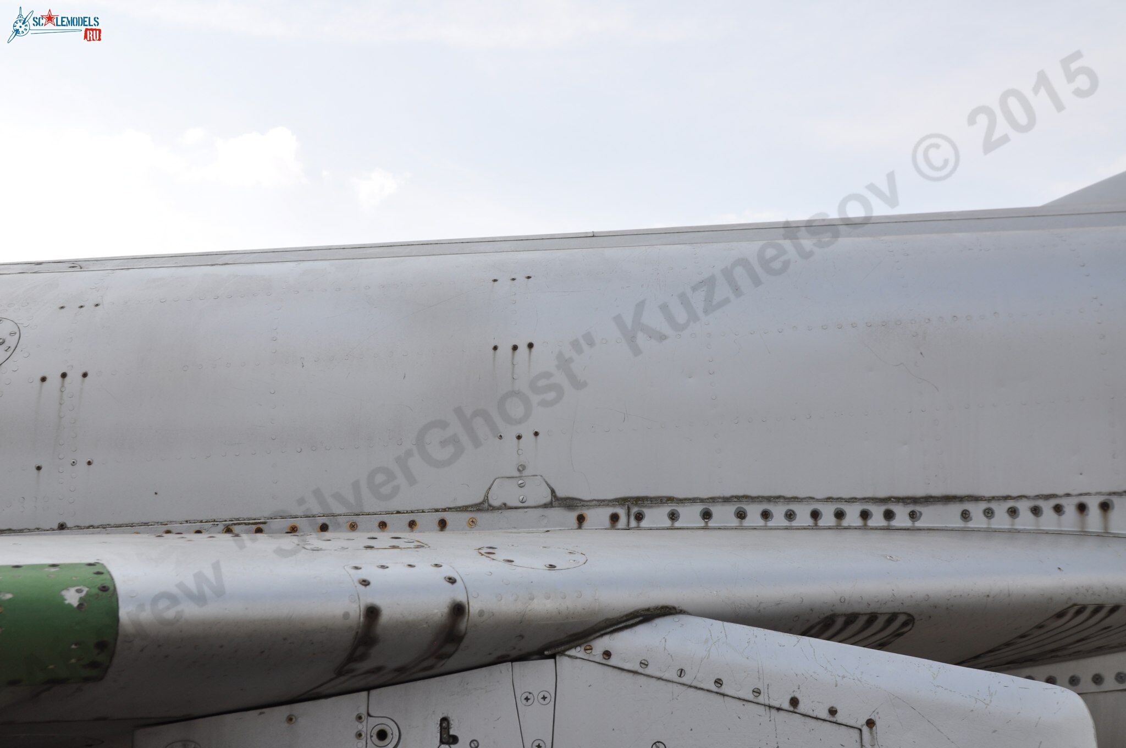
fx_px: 890
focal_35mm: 28
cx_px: 563
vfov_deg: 45.6
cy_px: 374
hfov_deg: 64.6
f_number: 8
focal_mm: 19
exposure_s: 1/320
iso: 200
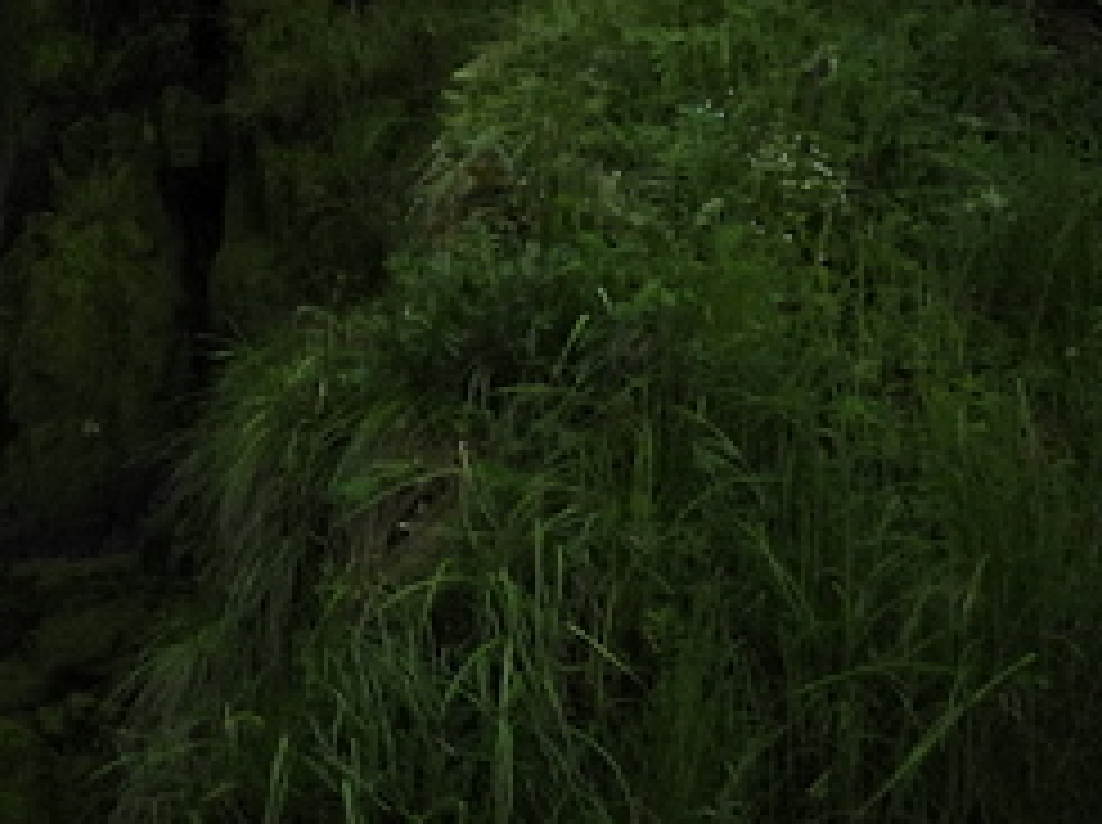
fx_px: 4991
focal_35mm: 157
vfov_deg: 9.1
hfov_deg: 11.8
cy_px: -563
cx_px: -747
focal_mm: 5.4
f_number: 3.2
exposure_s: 1/2000
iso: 100
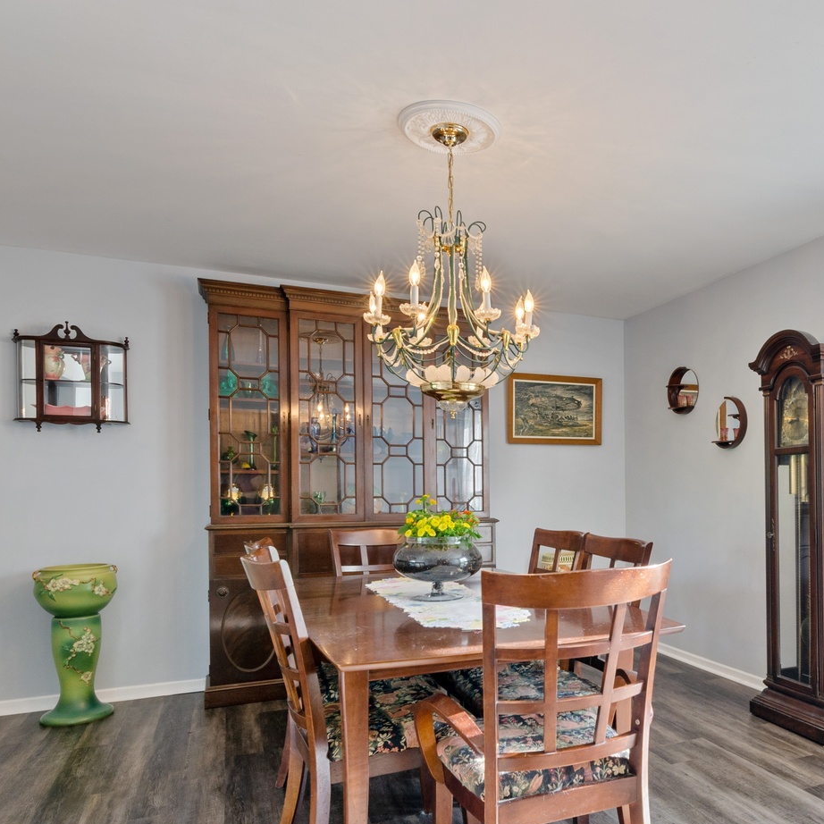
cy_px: 468
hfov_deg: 60.2
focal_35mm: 25
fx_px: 667
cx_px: 613
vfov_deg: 63.2
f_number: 9
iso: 200
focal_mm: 11
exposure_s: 1/5
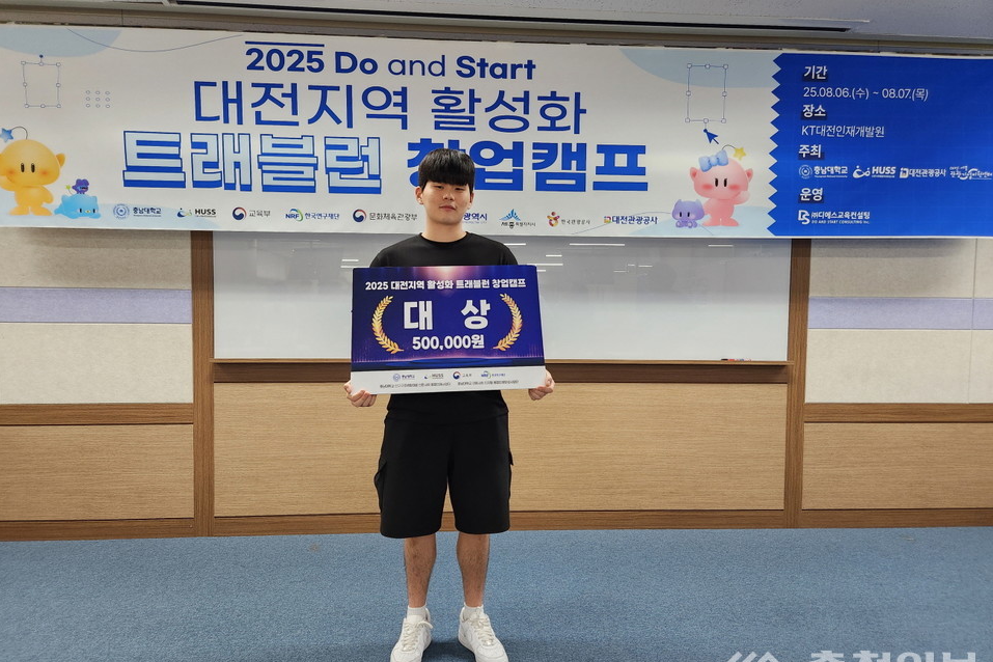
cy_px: 332
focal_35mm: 24
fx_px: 662
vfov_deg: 53.1
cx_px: 496
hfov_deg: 73.7
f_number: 1.8
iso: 250
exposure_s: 1/120
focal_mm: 5.4
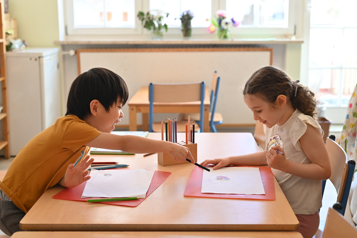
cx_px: 175
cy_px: 118
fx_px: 506
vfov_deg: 26.5
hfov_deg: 38.9
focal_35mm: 51
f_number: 3.5
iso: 640
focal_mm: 50
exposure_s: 1/125
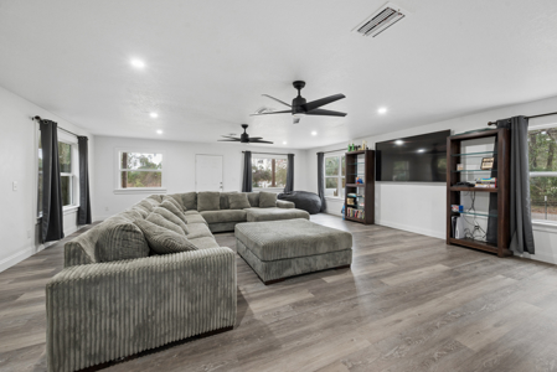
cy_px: 186
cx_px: 278
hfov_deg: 104.2
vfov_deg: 81.3
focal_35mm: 14
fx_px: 217
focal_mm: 14
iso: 400
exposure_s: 1/13
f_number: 8
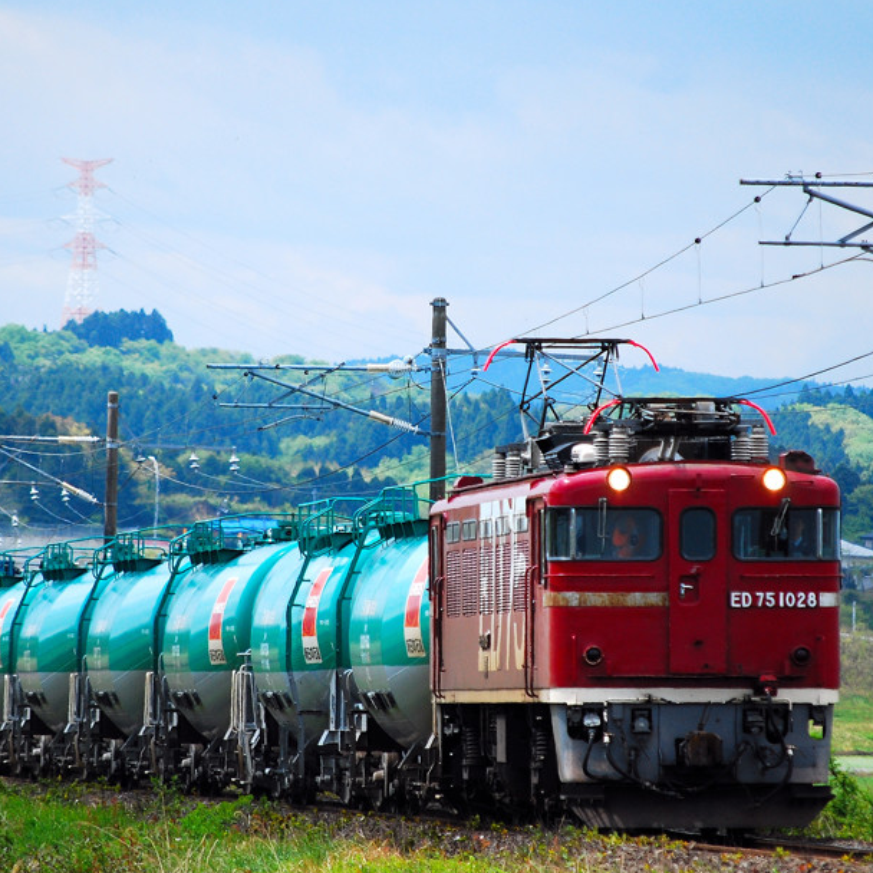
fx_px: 12269
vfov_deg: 4.1
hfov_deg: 4.1
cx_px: 444
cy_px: 431
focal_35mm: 430
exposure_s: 1/1250
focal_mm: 200
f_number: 5.6
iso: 400
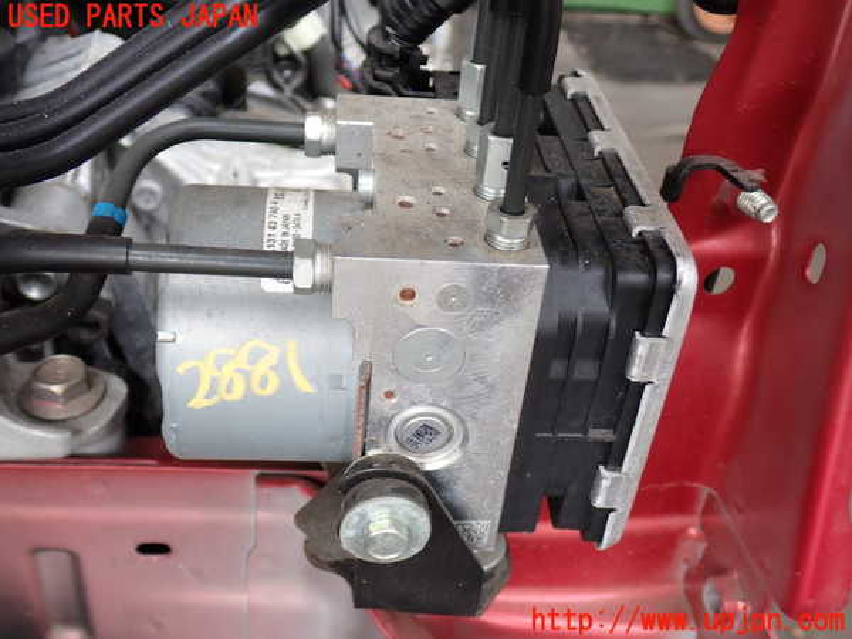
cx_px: 426
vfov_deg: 37.7
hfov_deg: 49.0
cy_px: 320
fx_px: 935
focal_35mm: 38
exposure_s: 1/80
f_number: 2.7
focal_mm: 6.83
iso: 100
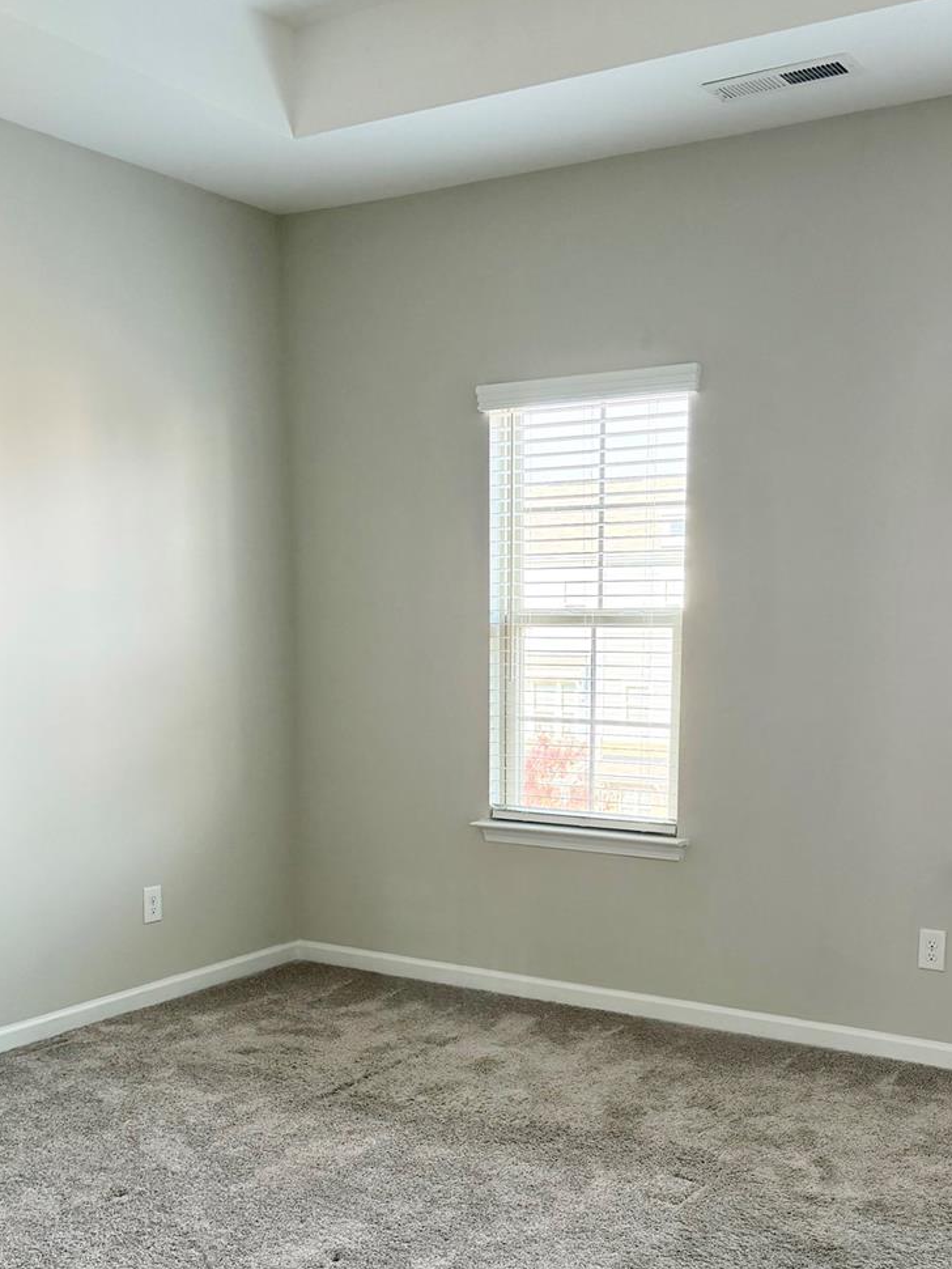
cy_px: 832
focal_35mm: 38
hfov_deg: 37.7
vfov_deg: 48.3
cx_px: 519
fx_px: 1393
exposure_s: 1/168
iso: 200
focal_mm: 6.76
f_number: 1.78
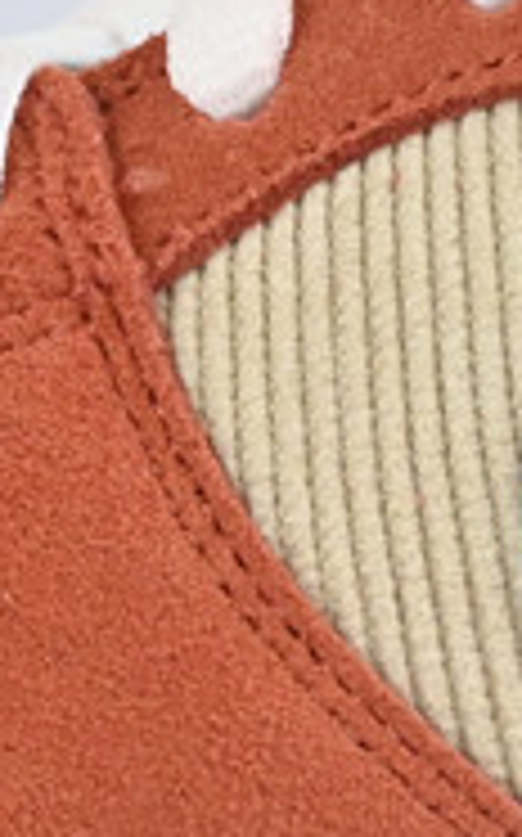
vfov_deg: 5.8
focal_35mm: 364
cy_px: 410
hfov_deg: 3.6
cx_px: 850
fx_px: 8305
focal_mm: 37
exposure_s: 1/60
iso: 1250
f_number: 13
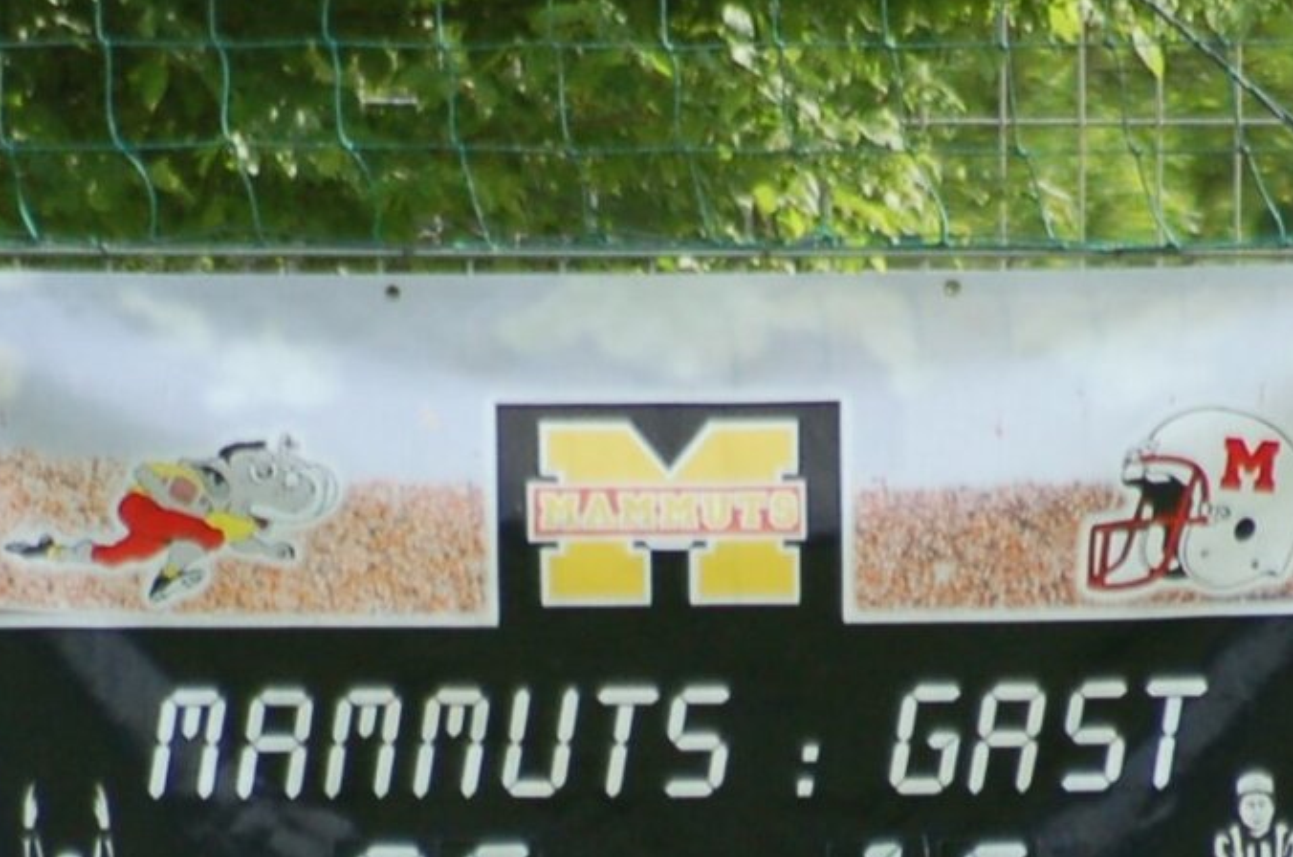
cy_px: 916
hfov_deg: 1.4
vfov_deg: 0.9
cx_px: 819
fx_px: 52518
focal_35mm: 1465
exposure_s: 1/640
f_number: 5.6
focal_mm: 300
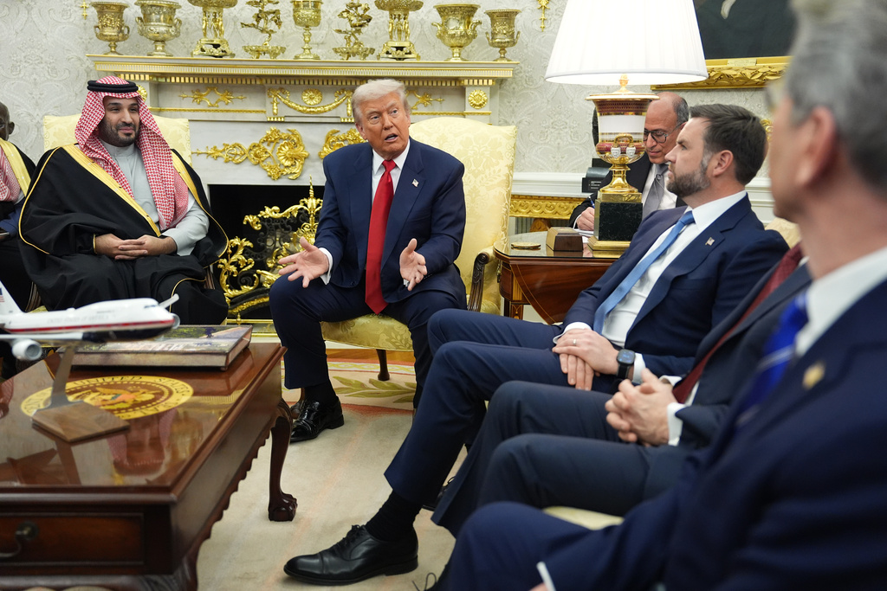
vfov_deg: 36.9
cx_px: 444
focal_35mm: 36
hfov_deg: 53.1
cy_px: 296
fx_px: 887
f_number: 2.8
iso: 3200
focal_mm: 36
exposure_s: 1/200
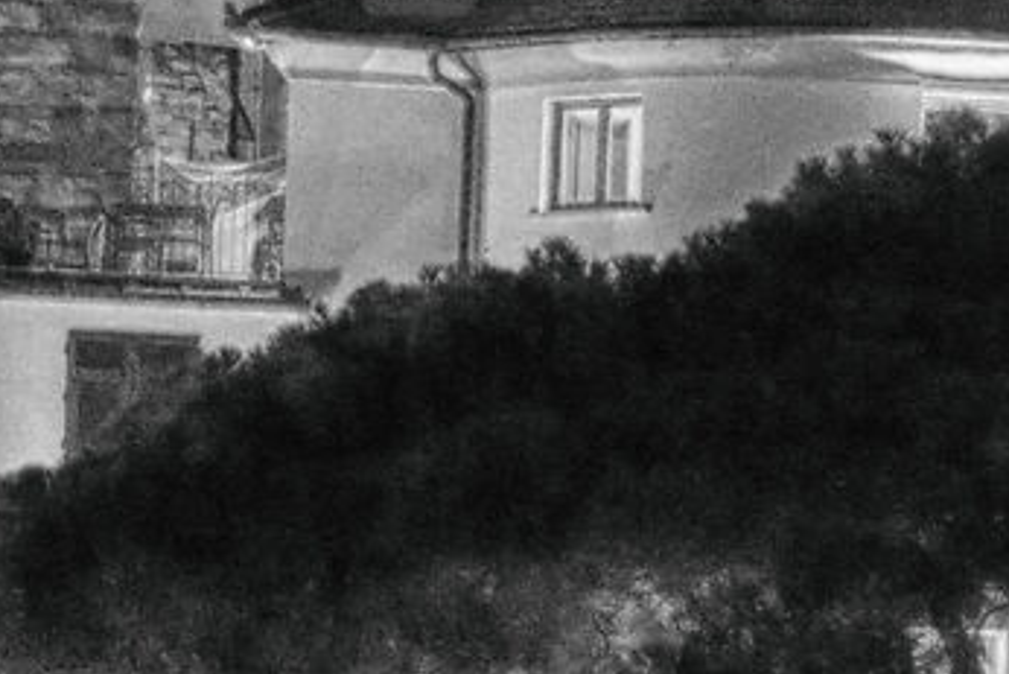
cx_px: 6
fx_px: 7963
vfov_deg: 4.7
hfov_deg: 7.2
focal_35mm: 284
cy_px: 1802
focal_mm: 41
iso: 6400
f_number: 2.8
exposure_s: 1/30
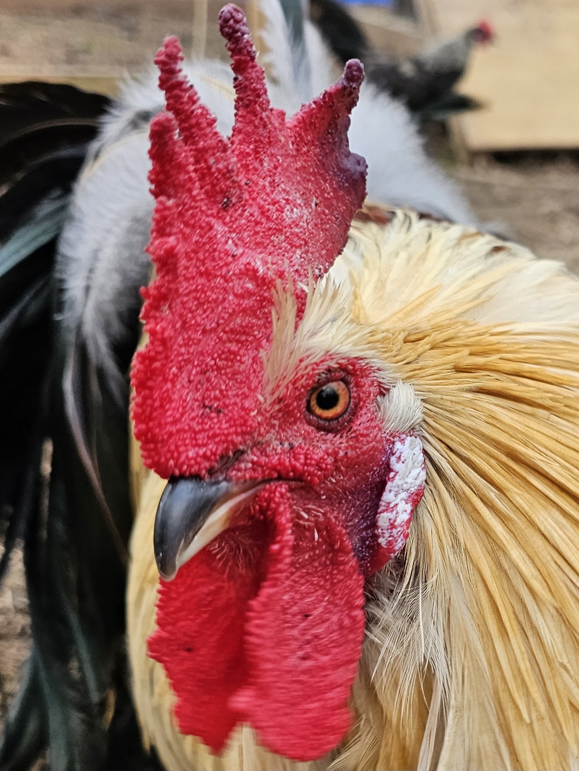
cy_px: 386
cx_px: 290
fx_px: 513
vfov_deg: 73.9
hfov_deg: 58.9
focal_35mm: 23
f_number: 1.7
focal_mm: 6.3
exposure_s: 1/182
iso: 40
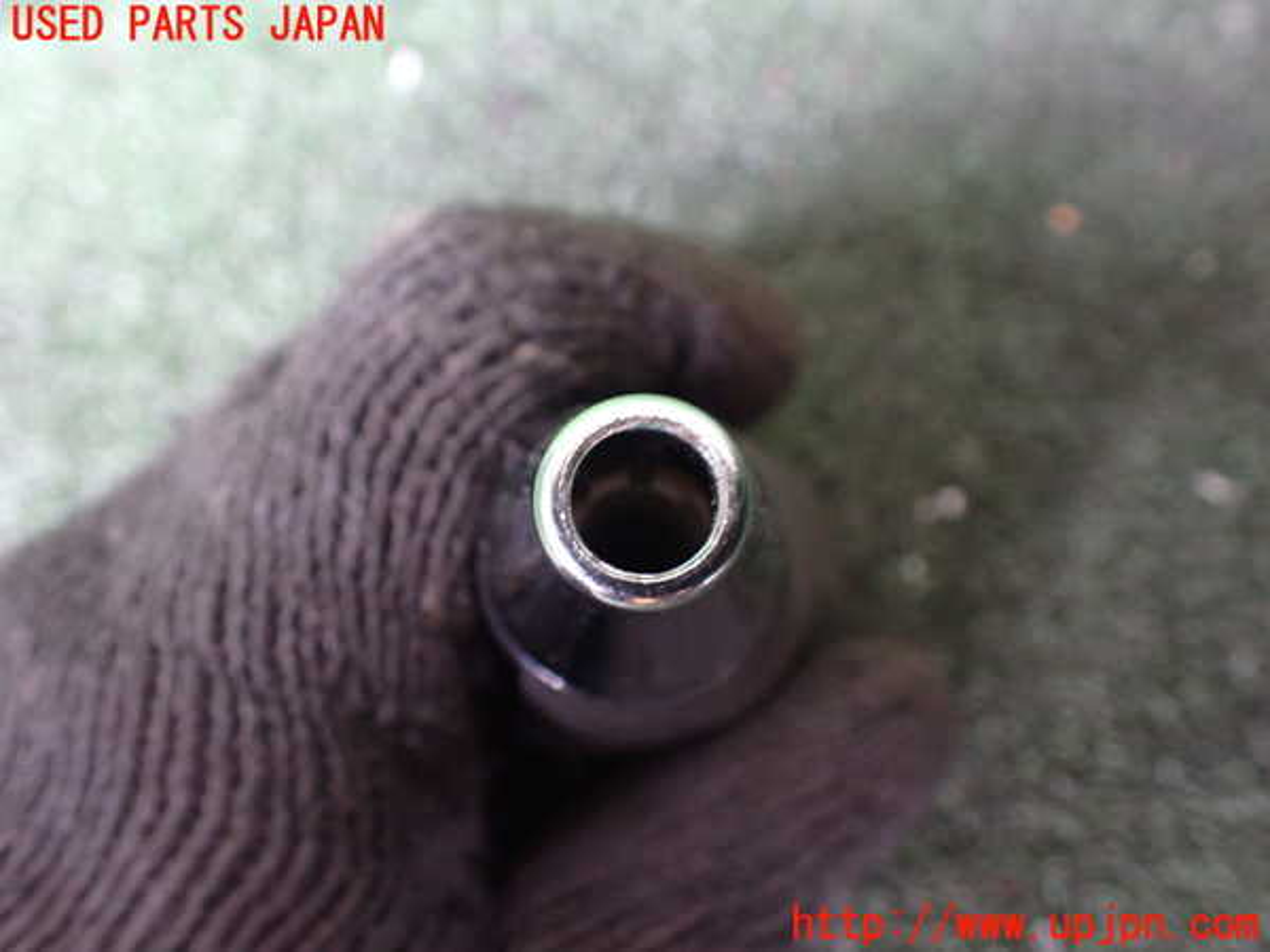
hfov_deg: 60.0
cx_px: 635
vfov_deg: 46.8
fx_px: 1101
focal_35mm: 30
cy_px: 476
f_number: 2.3
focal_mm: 5.4
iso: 800
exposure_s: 1/30
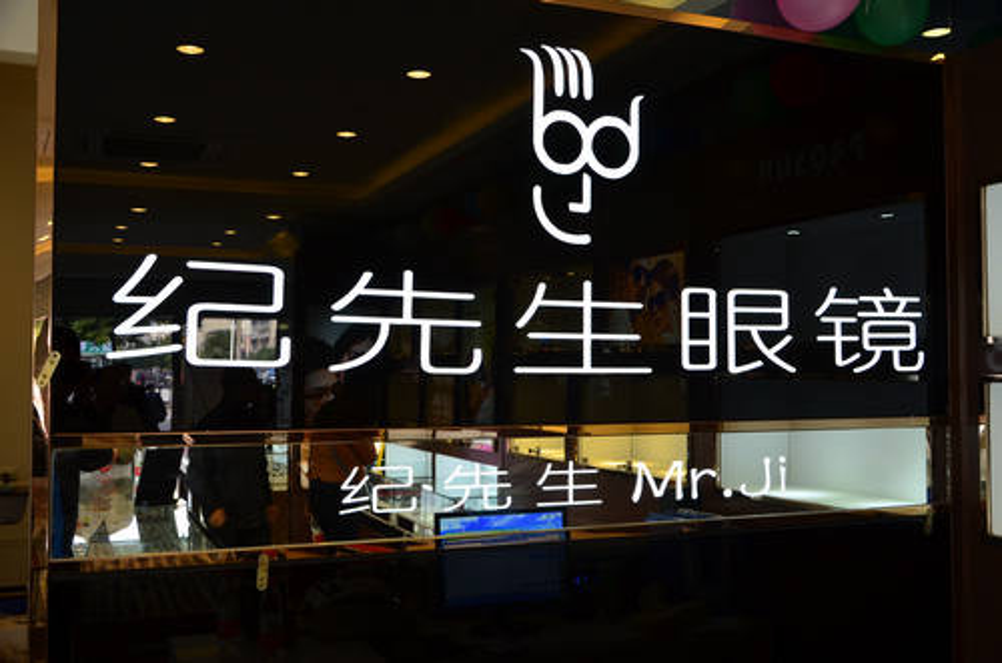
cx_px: 501
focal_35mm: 38
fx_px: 1041
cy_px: 332
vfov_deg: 35.3
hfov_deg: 51.4
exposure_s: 1/40
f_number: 5.6
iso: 200
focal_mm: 25
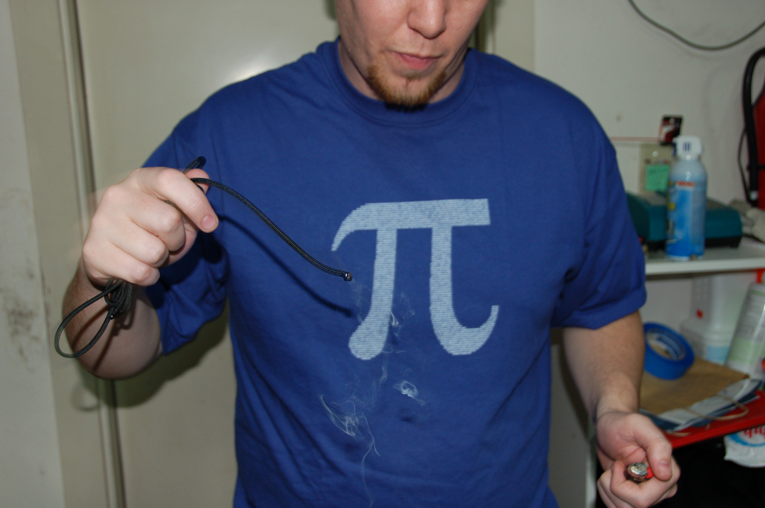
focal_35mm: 39
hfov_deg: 49.6
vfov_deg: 34.1
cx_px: 382
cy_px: 254
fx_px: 828
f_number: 4
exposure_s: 1/60
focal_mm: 26
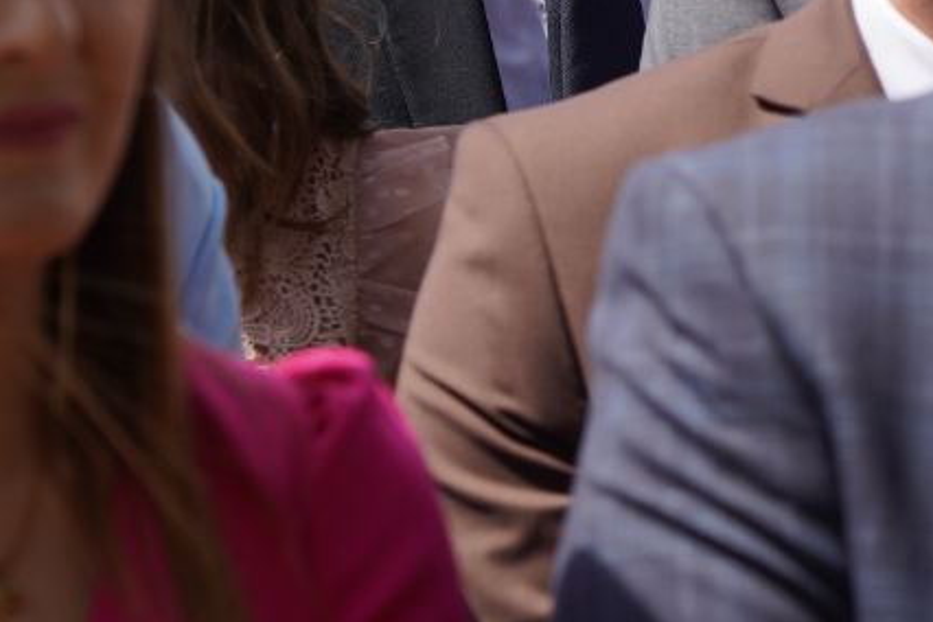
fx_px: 8215
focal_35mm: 317
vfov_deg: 4.3
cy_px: -126
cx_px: 999
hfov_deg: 6.5
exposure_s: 1/500
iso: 100
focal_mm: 104
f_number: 5.6
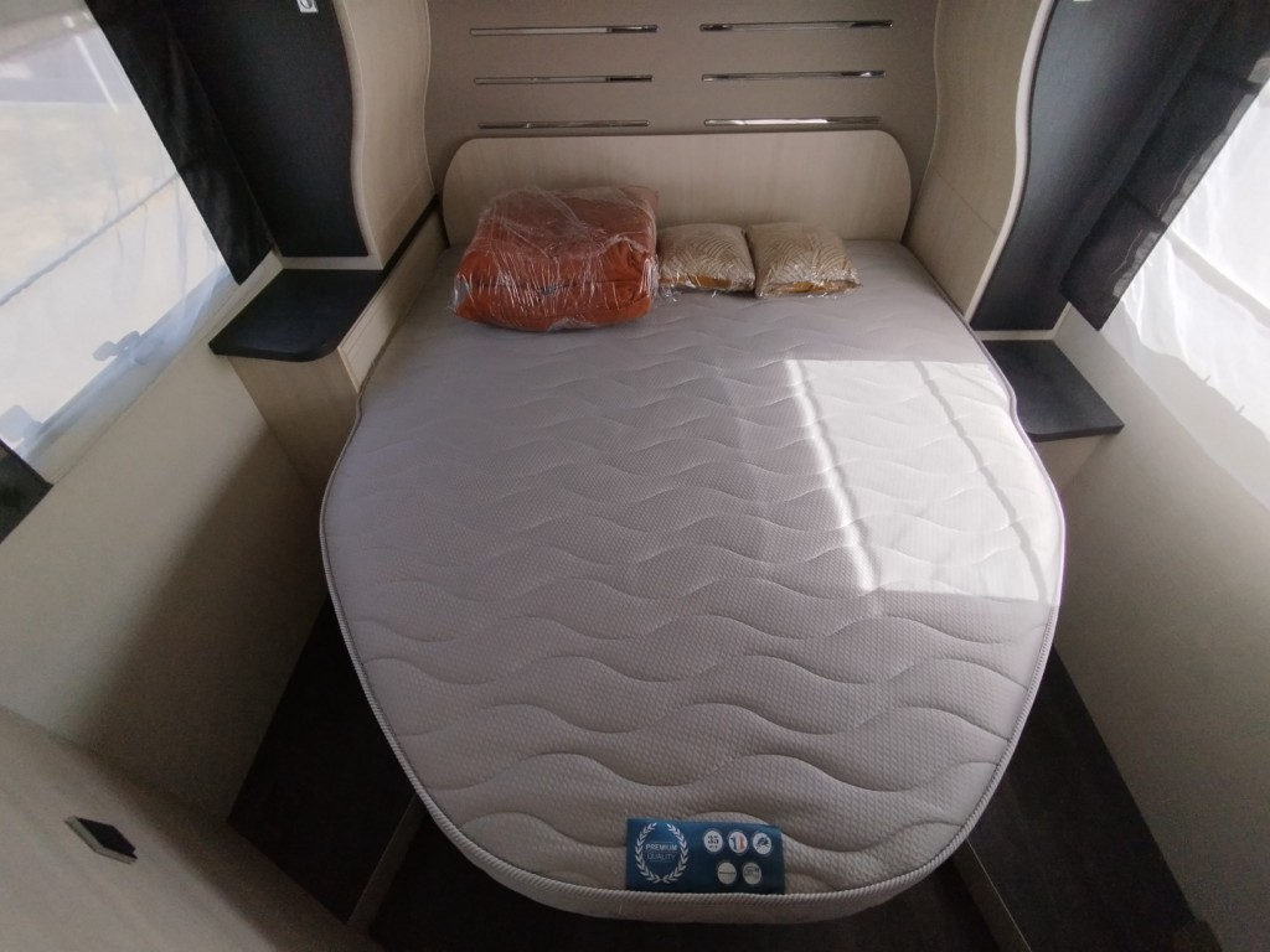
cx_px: 635
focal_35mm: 16
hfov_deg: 94.5
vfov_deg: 78.1
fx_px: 587
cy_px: 476
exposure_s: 1/301
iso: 50
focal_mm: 1.65
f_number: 2.2
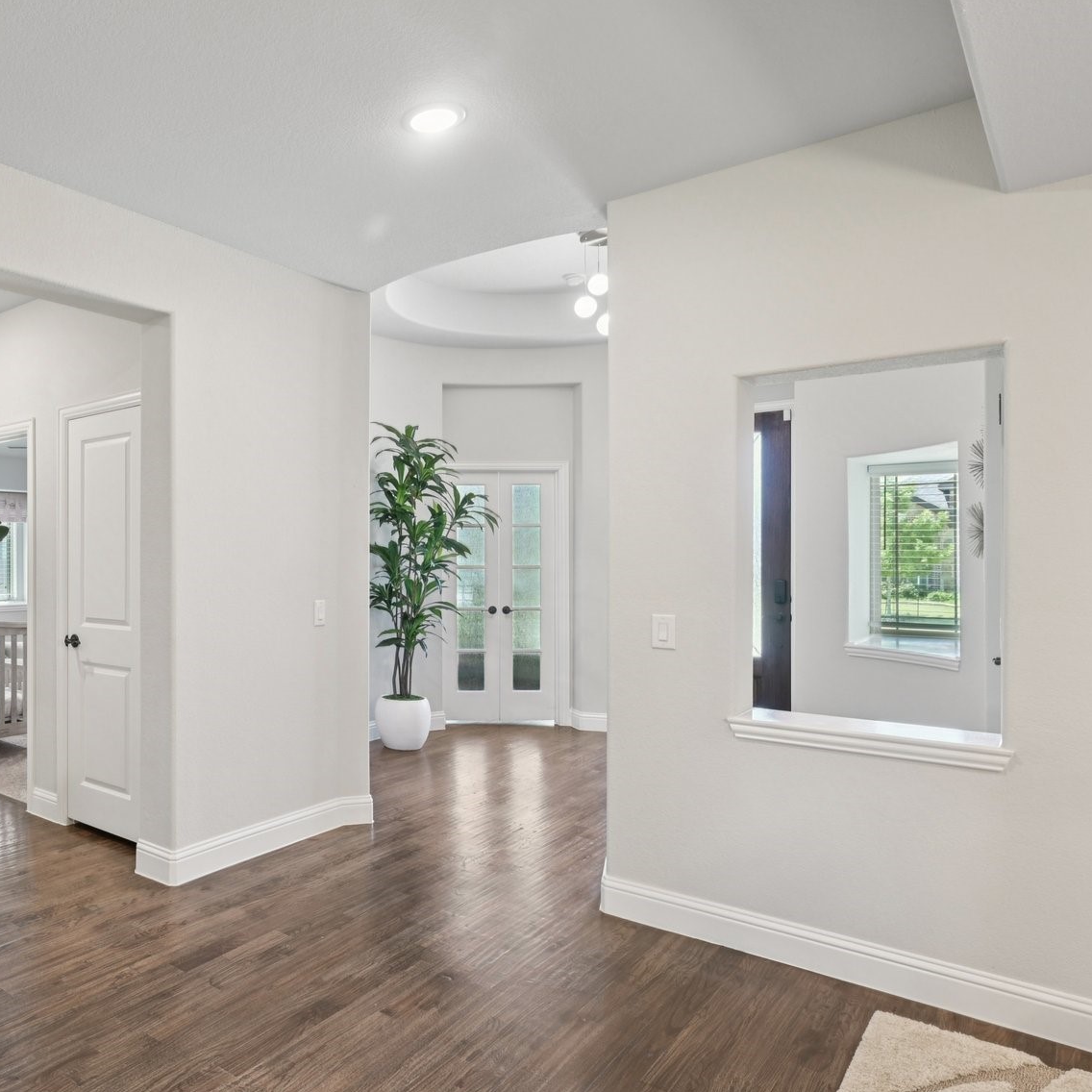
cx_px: 189
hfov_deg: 59.4
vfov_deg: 65.5
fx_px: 848
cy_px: 545
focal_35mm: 24
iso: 400
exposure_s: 1/10
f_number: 8
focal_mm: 15.5
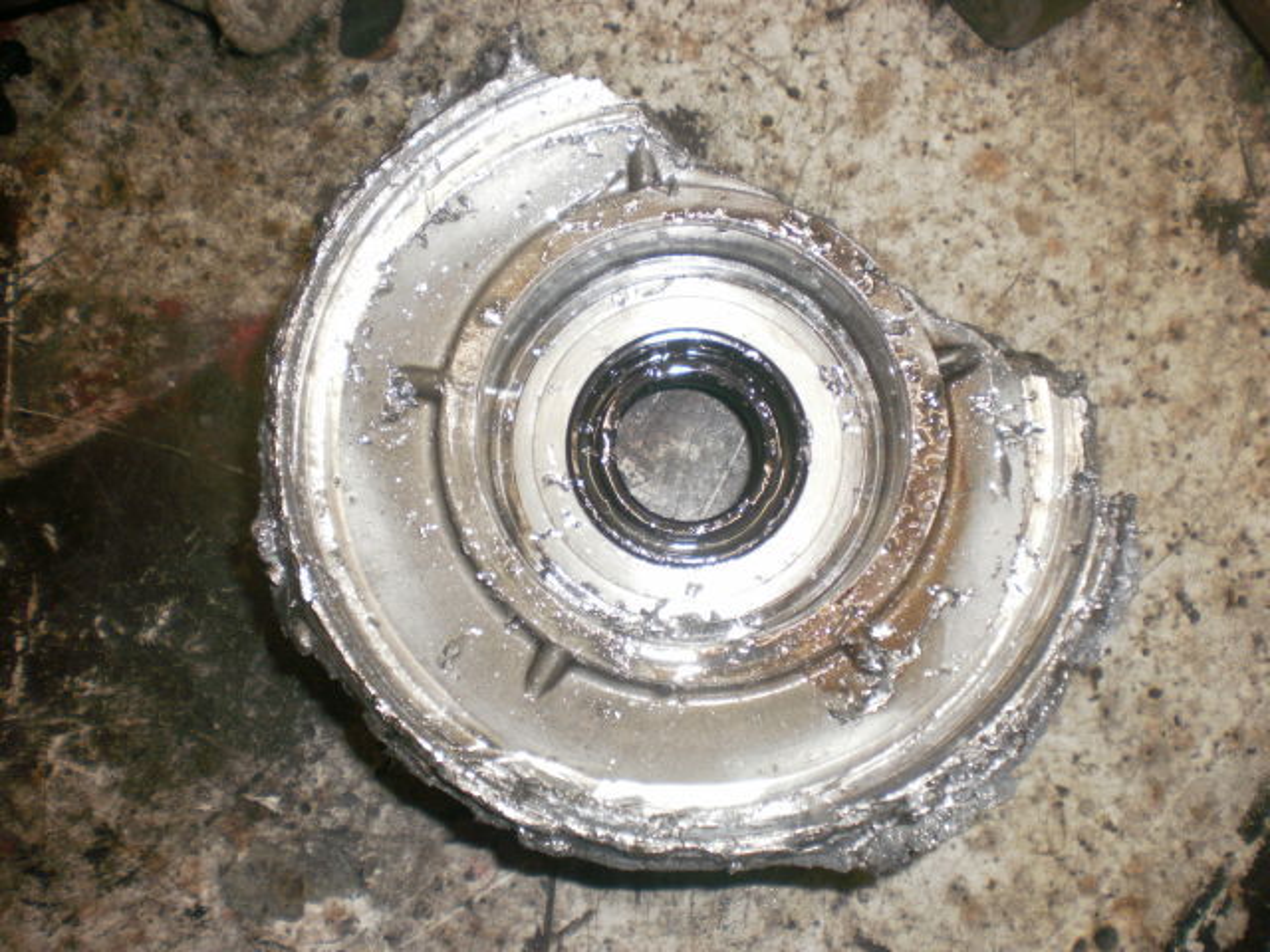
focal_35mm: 36
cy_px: 476
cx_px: 635
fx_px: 1321
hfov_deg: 51.4
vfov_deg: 39.7
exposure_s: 1/30
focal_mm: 6.3
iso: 125
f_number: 3.1
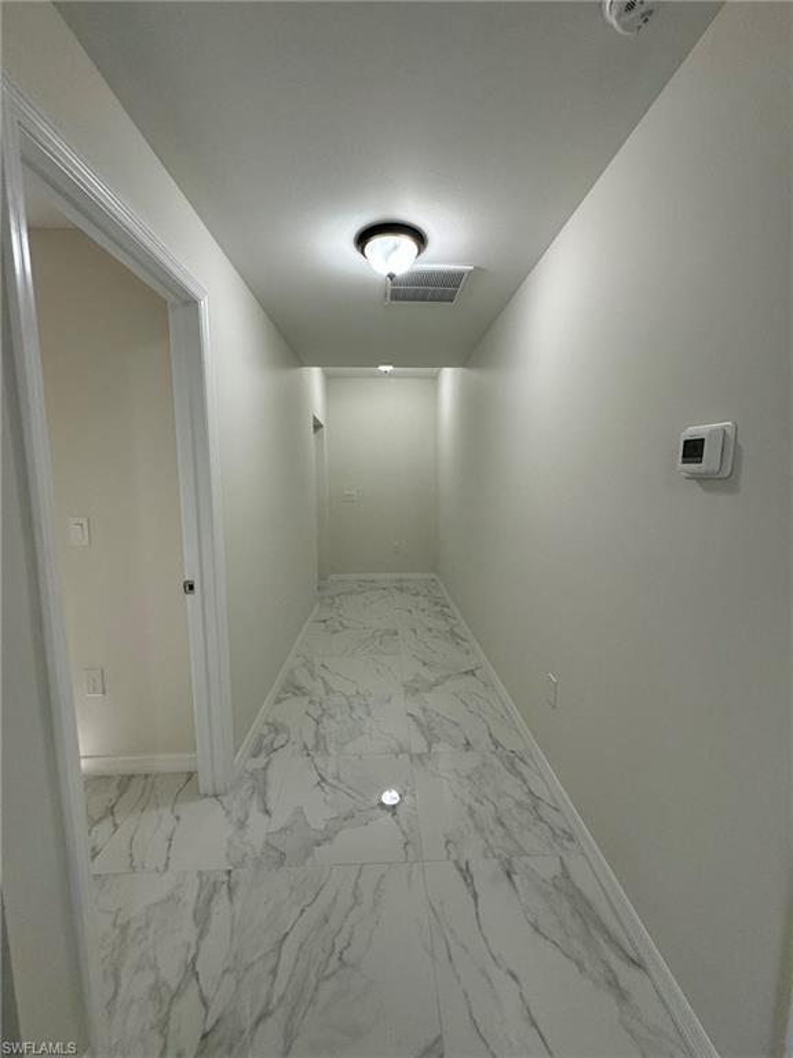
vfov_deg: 102.1
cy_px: 529
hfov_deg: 85.7
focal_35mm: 14
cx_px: 396
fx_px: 428
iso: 160
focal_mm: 2.22
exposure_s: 1/120
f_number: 2.2
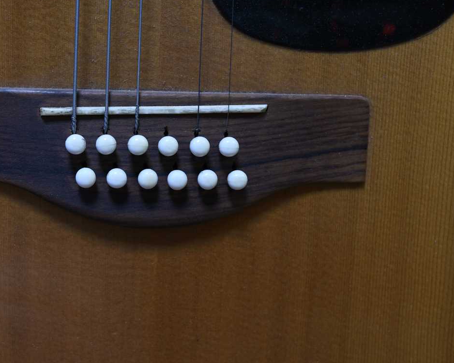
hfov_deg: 28.7
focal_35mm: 66
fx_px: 882
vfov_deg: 23.3
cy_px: 179
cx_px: 159
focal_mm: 35
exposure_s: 1/15
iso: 400
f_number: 5.6
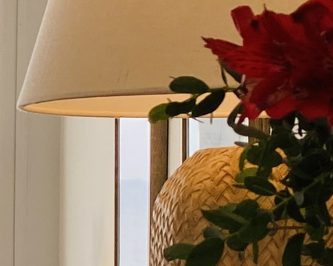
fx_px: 1645
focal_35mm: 167
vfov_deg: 9.2
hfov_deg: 10.7
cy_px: 283
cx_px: -303
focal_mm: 4.25
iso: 32
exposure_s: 1/463
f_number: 1.8
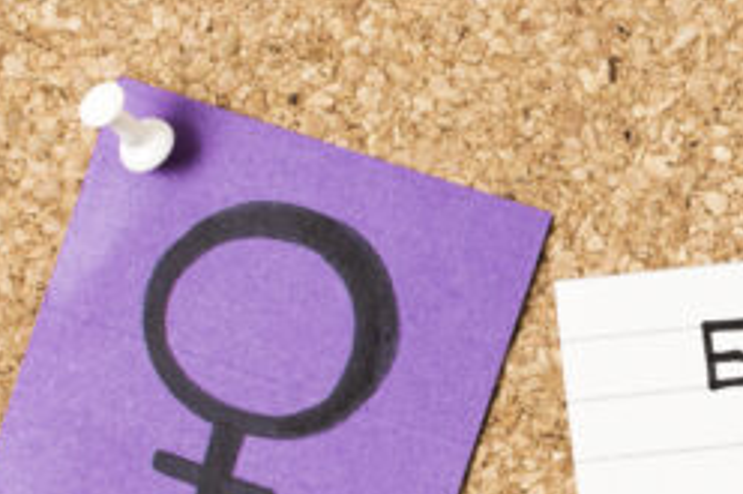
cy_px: 422
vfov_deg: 8.4
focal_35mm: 163
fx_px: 3352
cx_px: 920
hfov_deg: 12.3
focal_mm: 35
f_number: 8
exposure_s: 1/125
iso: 100
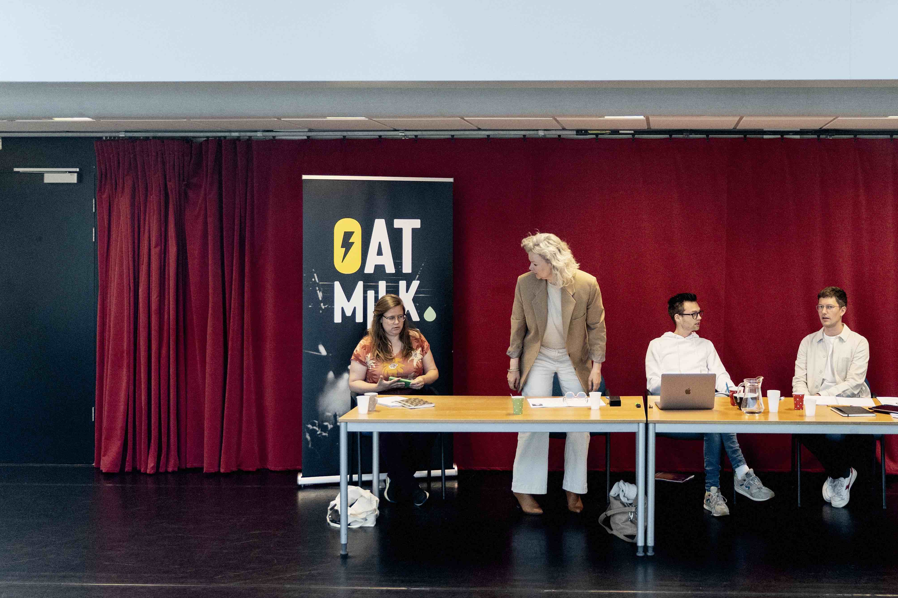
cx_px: 622
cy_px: 231
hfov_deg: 45.5
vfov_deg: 31.8
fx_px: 1048
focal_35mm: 42
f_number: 2.8
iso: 1600
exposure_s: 1/320
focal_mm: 28
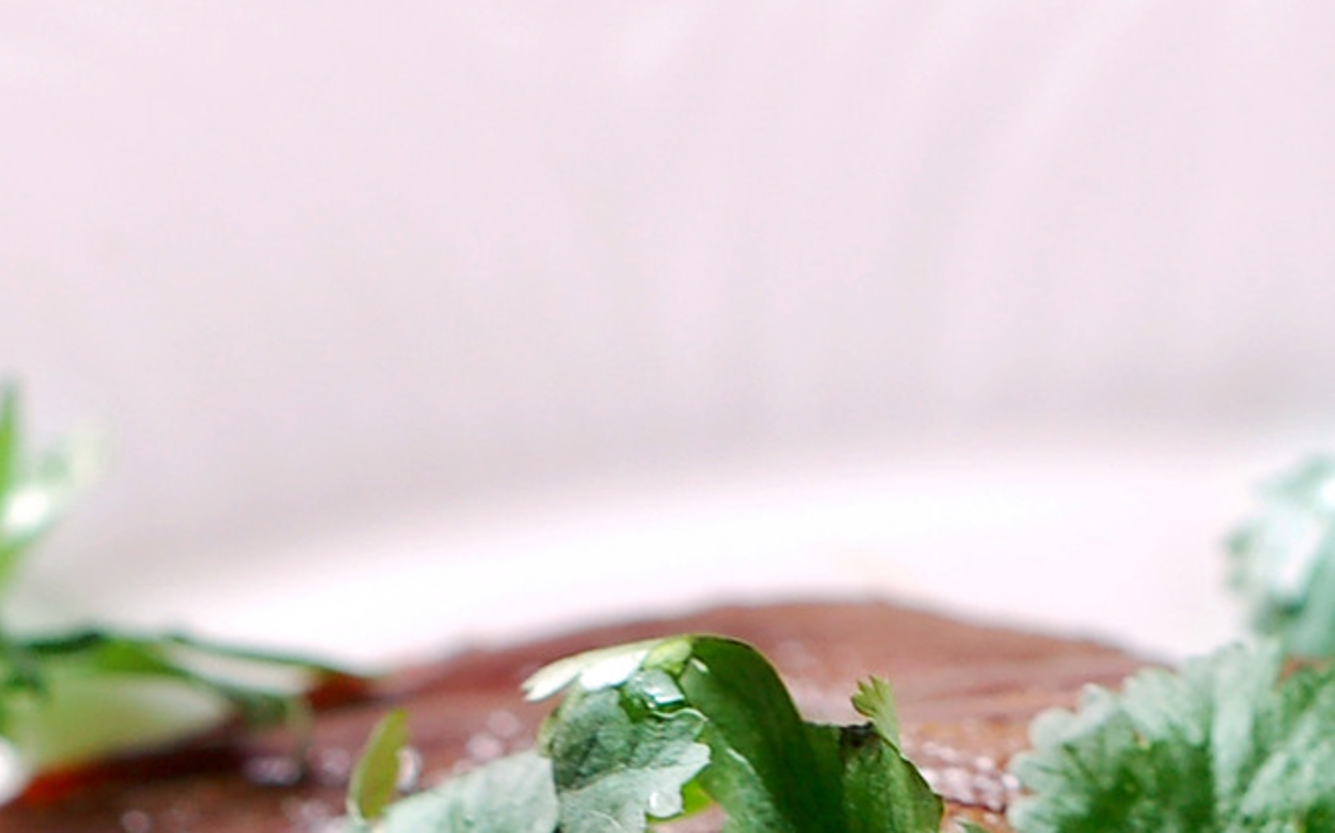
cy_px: 1494
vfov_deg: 4.5
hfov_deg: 7.3
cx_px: 689
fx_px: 10402
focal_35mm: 286
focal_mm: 50
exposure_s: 1/200
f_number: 5.6
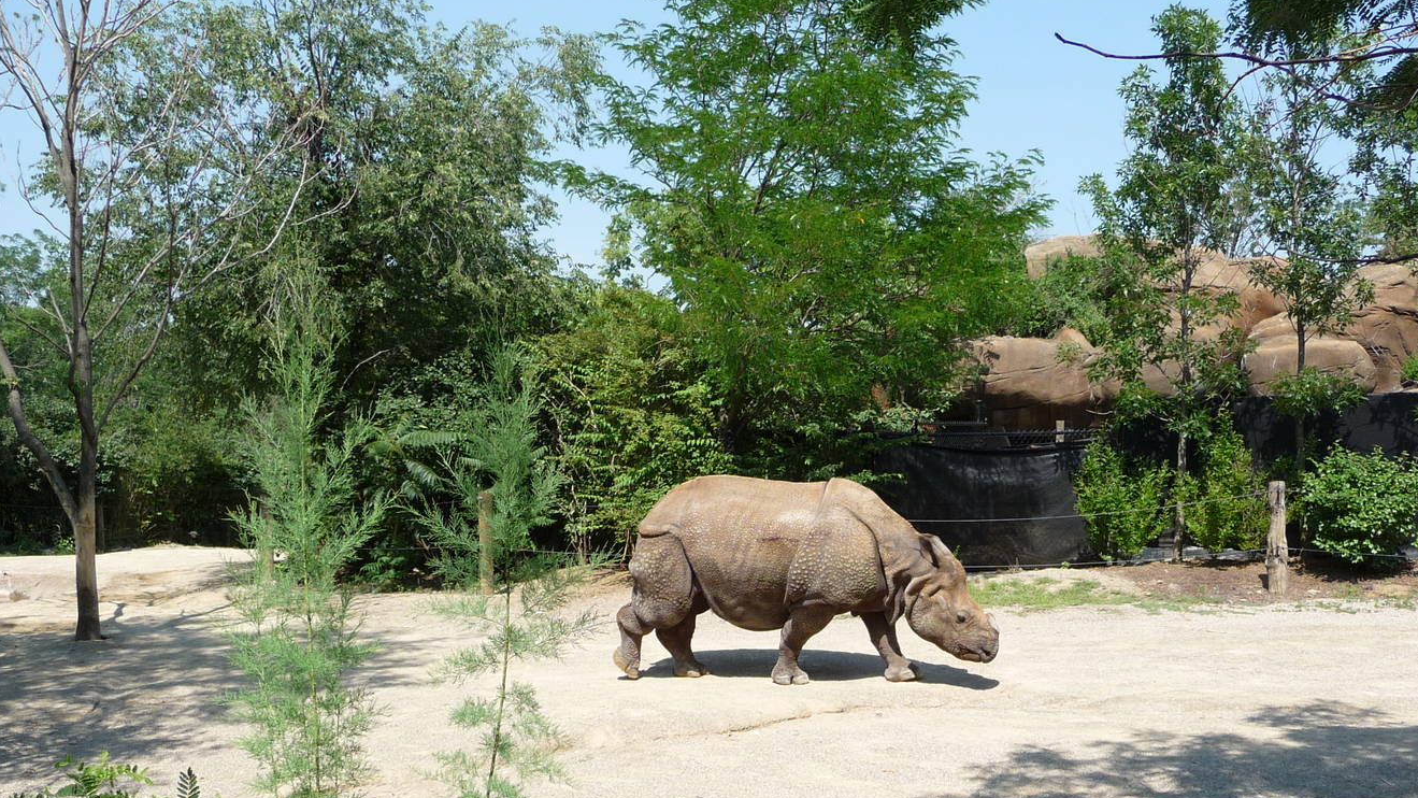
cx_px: 789
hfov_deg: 53.9
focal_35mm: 37
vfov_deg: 31.6
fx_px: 1391
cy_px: 554
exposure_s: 1/640
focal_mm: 4.7
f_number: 3.3
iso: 100
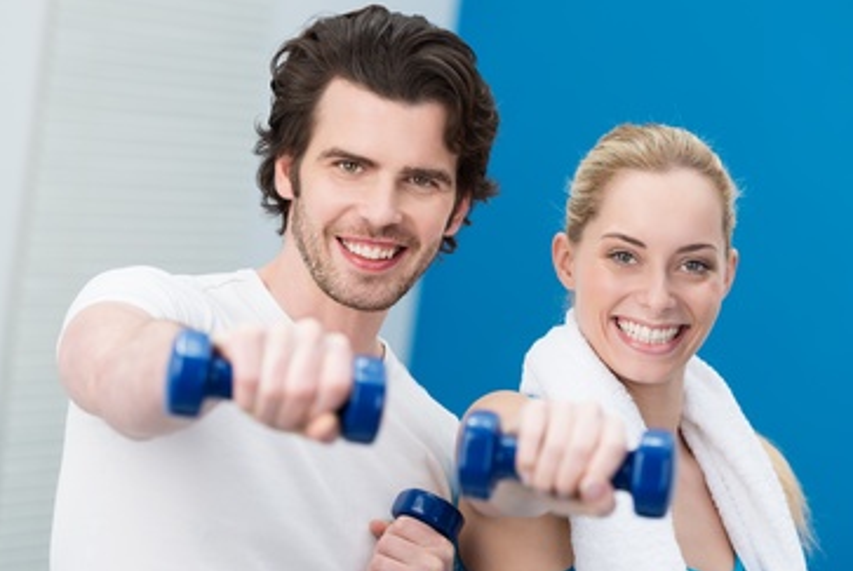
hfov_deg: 14.6
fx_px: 3321
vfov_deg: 9.8
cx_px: 435
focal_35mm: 140
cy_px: 304
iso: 100
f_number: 3.5
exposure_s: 1/160
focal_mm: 120
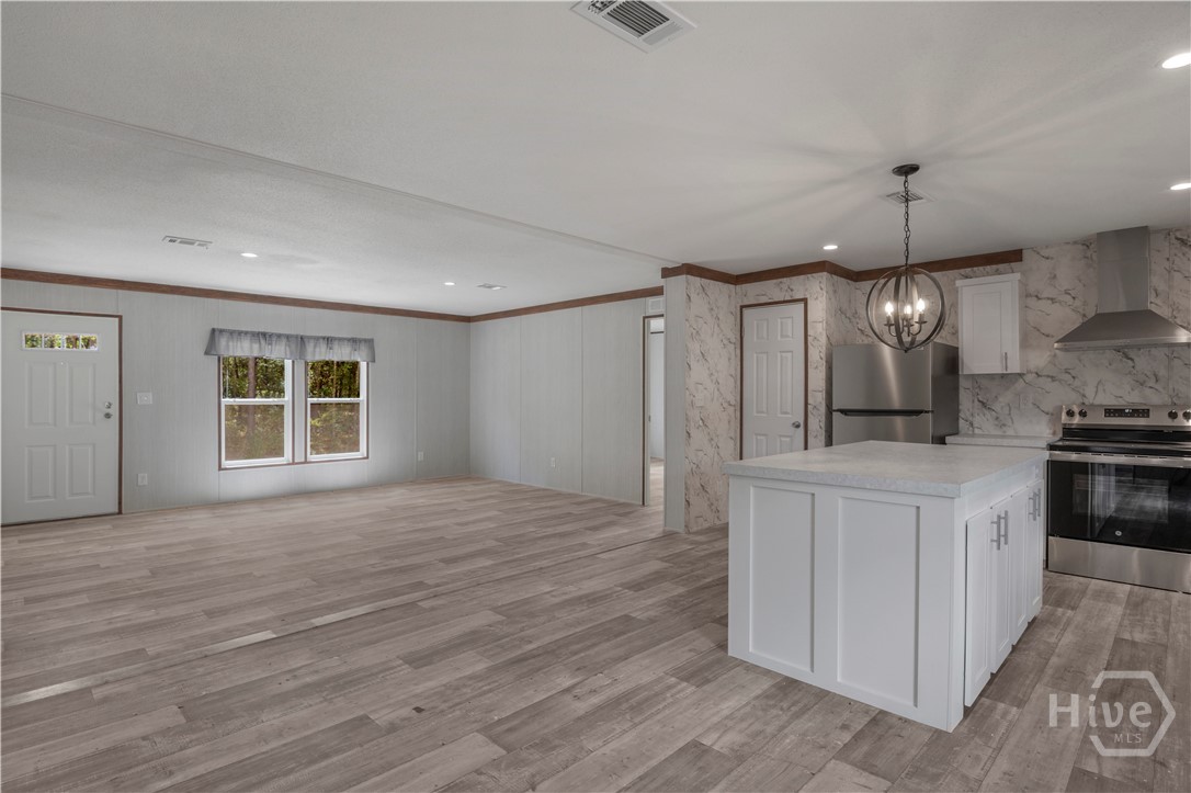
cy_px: 396
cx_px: 596
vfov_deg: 72.0
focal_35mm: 16
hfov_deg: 95.0
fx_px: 546
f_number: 7.1
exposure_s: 1/4
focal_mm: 11
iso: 100
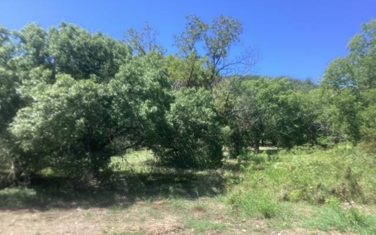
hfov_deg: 58.1
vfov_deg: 38.2
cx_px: 188
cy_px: 136
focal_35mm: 33
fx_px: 338
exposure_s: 1/586
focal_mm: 3.3
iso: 25
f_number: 2.4
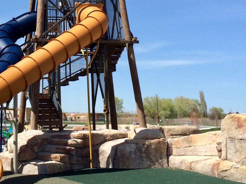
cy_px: 31
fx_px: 476
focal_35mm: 67
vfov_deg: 21.6
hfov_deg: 28.2
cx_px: 42
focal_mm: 4.15
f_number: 2.2
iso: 32
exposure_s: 1/2415
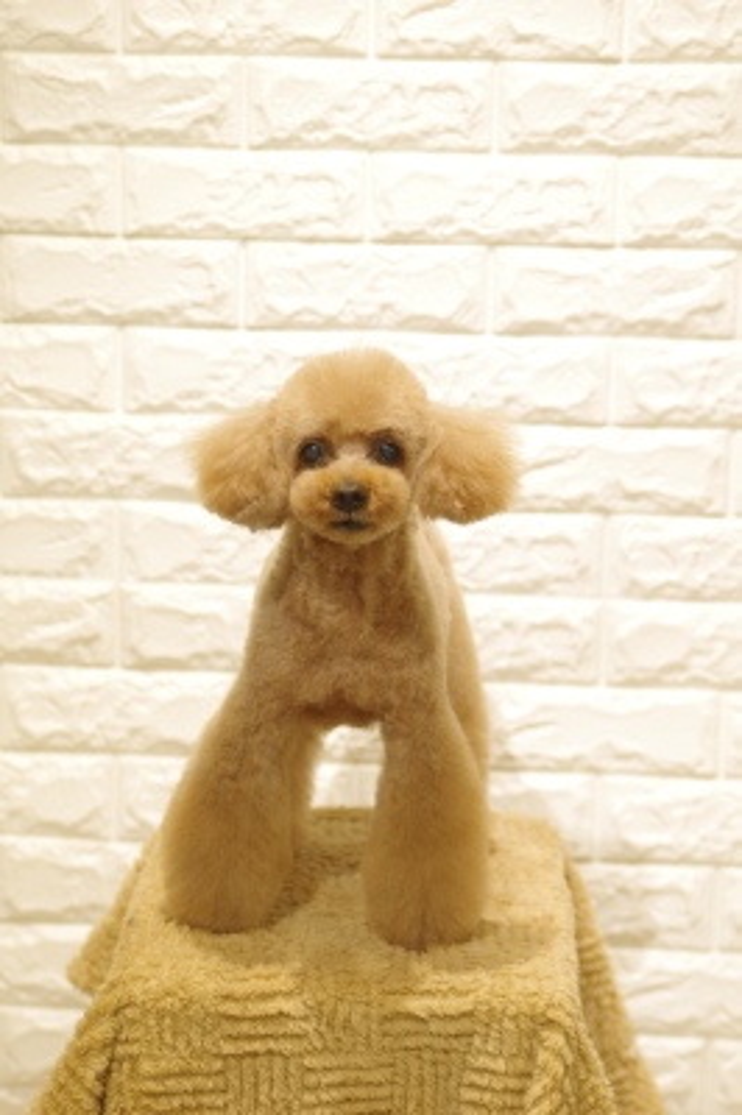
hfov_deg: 16.6
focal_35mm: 82
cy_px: 558
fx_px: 2539
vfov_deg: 24.8
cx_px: 371
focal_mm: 55
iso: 500
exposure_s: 1/160
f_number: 3.2
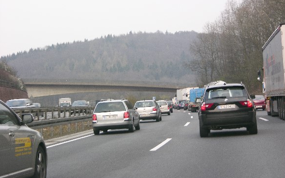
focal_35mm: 107
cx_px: 143
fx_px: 831
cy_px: 80
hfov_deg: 19.5
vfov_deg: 12.2
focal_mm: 25.4
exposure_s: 1/67.1
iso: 50
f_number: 3.6
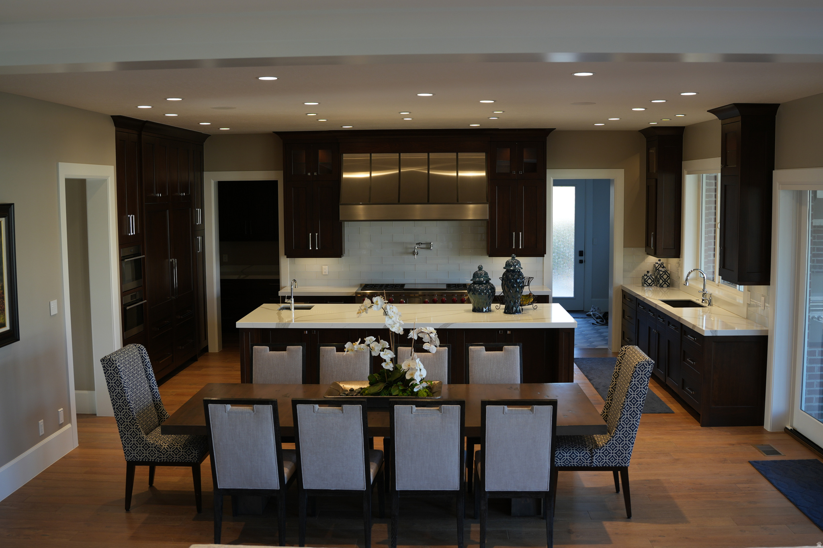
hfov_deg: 53.1
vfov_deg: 36.9
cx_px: 412
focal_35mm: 36
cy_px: 274
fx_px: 823
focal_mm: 24
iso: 100
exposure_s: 1/50
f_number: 2.8
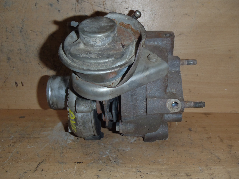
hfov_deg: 49.0
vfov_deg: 37.7
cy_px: 90
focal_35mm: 38
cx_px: 120
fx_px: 262
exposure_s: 1/40
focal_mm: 6.83
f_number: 4.6
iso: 100
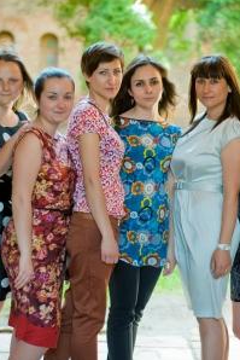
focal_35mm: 113
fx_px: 1129
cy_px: 180
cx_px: 163
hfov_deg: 12.1
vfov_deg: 18.1
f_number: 2.2
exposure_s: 1/160
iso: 320
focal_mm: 50
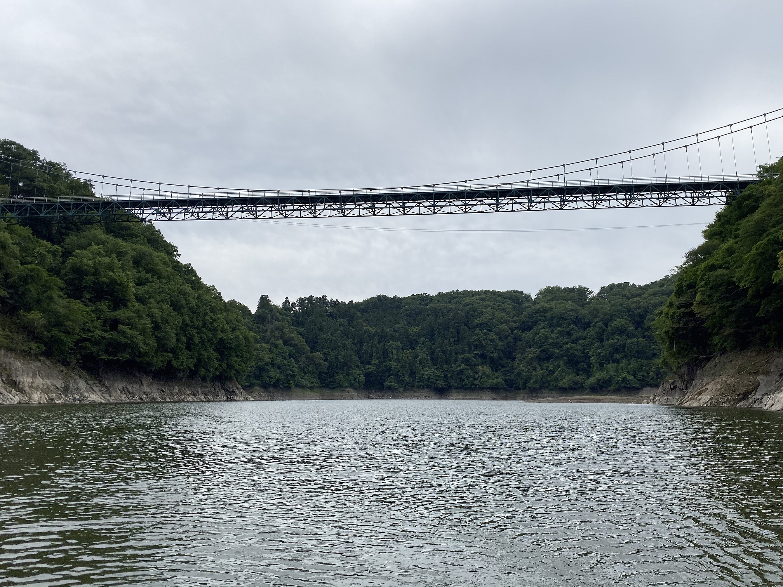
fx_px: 588
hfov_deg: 67.3
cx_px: 392
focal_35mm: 26
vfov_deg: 53.1
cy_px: 294
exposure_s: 1/4000
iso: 32
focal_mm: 4.25
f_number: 1.8
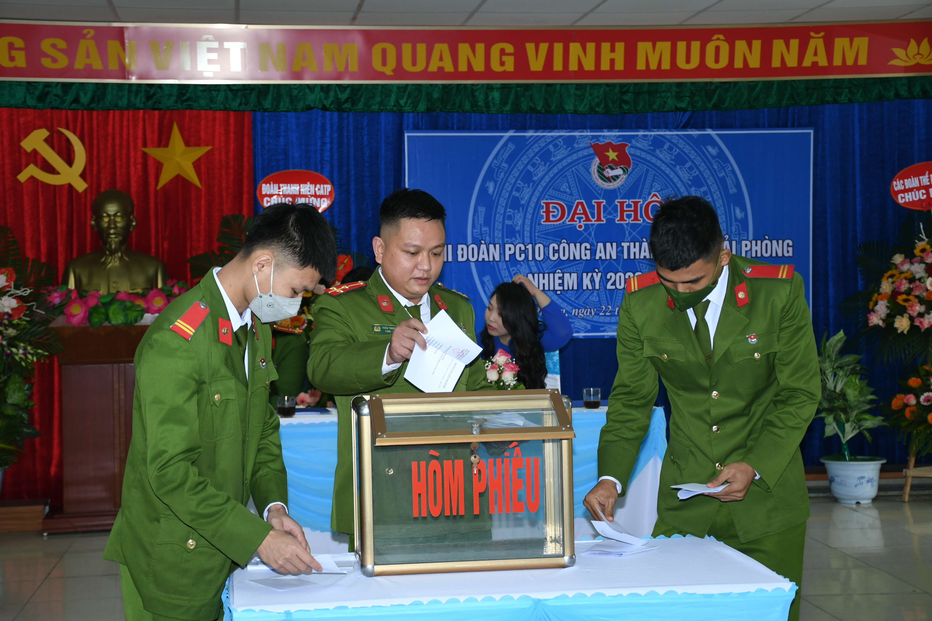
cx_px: 466
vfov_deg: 22.6
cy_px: 310
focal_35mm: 60
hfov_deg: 33.4
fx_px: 1553
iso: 800
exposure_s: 1/200
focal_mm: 40
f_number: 4.5
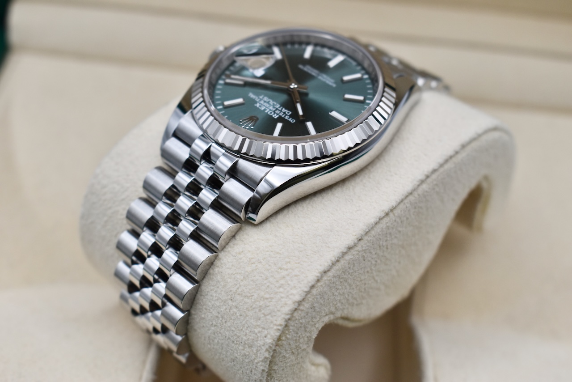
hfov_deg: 35.0
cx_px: 286
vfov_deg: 23.8
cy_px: 191
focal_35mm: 57
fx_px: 906
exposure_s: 1/125
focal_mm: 38
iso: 400
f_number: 6.3
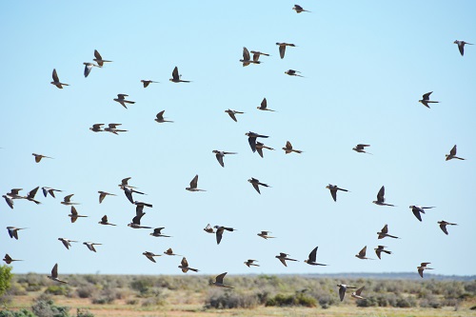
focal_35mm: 300
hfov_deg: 6.9
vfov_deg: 4.6
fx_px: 3965
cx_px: 238
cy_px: 158
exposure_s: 1/1600
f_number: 7.1
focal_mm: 200
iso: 400
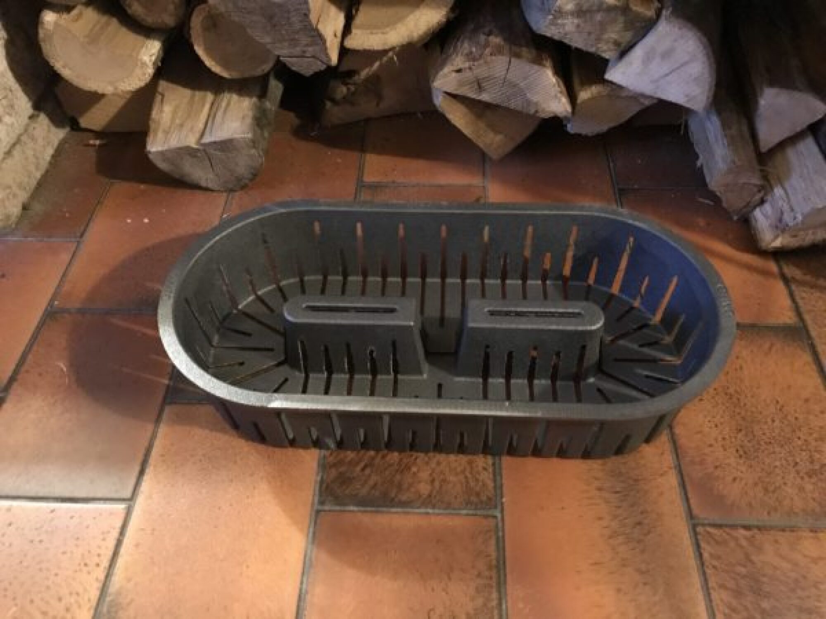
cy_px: 310
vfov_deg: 49.7
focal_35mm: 28
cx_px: 413
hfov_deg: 63.4
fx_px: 668
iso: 200
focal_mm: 3.99
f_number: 1.8
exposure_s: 1/4
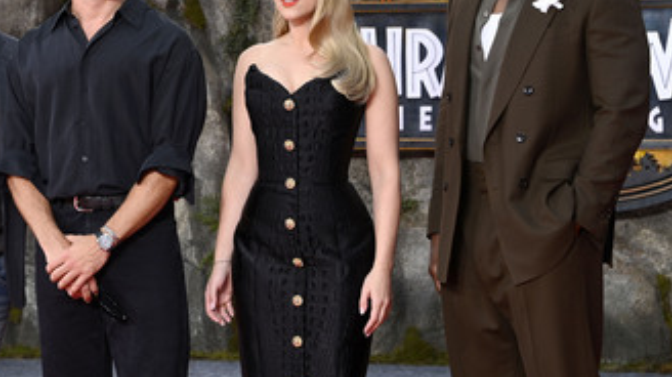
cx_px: 222
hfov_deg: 10.0
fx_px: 3846
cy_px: 107
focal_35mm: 216
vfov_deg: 5.6
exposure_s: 1/200
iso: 640
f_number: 8
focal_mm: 150
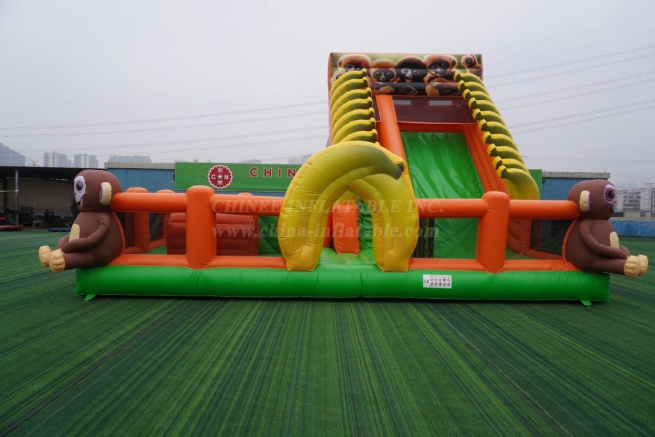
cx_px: 328
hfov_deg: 73.7
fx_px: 437
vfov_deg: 53.1
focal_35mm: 24
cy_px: 218
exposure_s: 1/125
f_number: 7.1
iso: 100
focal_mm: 16
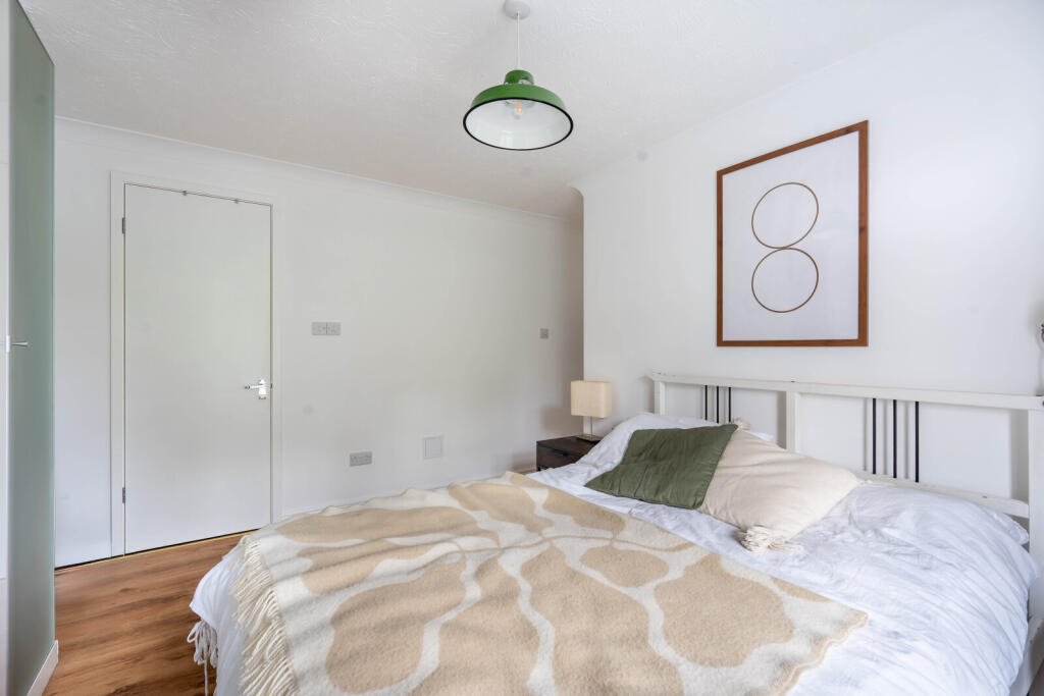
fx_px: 464
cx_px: 522
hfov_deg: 96.7
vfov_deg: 73.8
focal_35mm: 16
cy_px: 348
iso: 320
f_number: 8
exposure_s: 1/2.5
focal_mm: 16
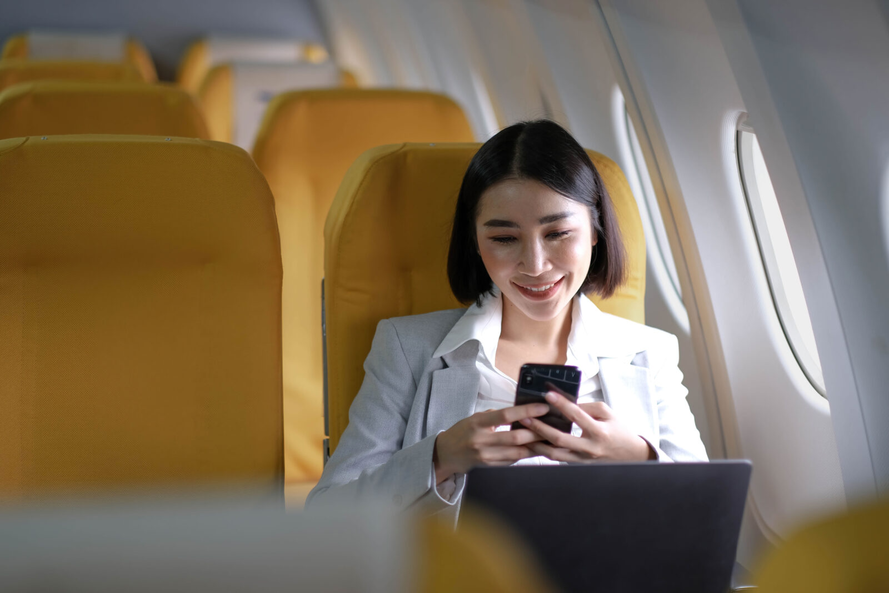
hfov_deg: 24.2
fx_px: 2074
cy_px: 296
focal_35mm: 84
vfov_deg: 16.3
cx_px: 444
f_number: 1.2
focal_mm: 56
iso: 160
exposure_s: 1/125
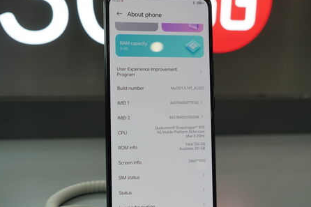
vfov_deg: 21.9
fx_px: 535
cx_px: 162
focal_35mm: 62
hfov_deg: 32.4
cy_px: 117
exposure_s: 1/160
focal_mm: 45
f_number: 6.3
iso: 640
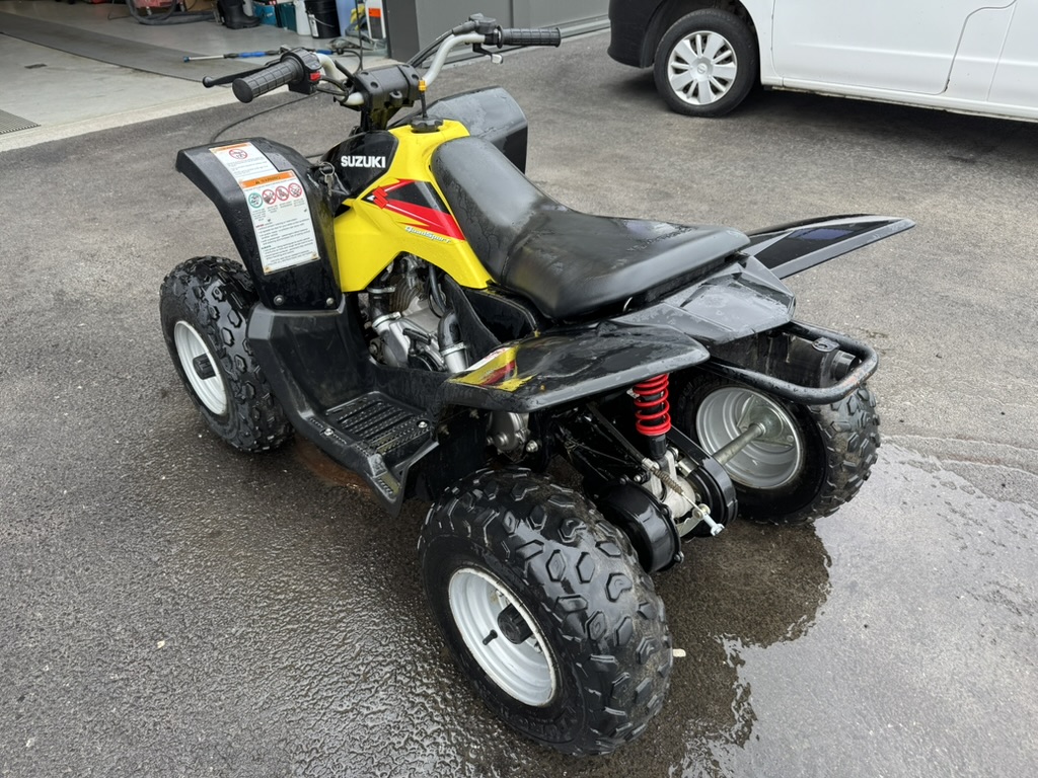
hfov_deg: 71.6
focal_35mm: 24
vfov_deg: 56.8
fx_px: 720
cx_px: 519
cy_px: 389
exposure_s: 1/232
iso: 64
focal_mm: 6.76
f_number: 1.78
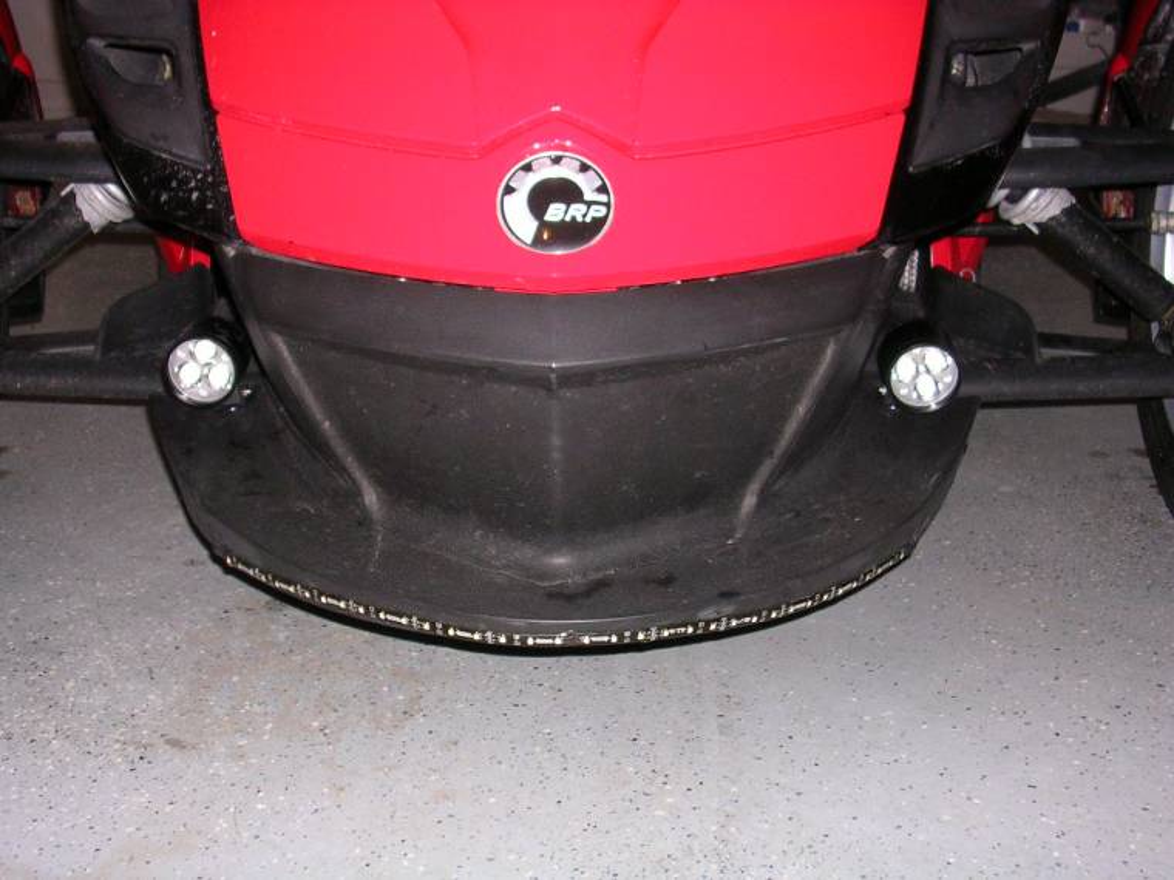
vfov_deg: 27.5
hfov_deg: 36.2
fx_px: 1797
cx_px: 587
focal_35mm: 53
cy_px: 440
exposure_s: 1/60.1
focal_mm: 8
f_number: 3.2
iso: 102
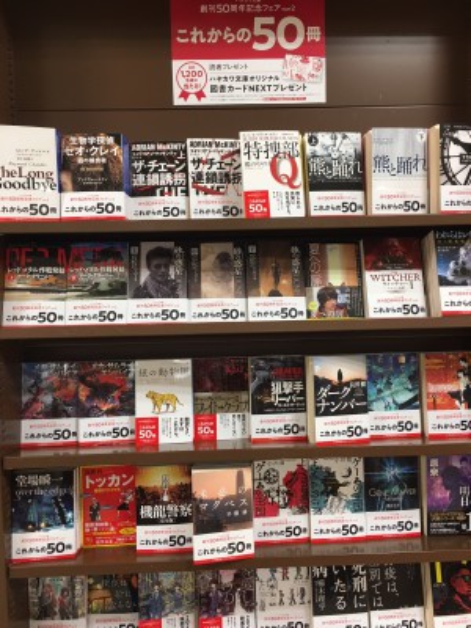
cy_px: 314
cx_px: 236
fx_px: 526
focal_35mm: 29
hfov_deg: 48.2
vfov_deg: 61.7
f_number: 2.2
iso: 32
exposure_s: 1/30
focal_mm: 4.15
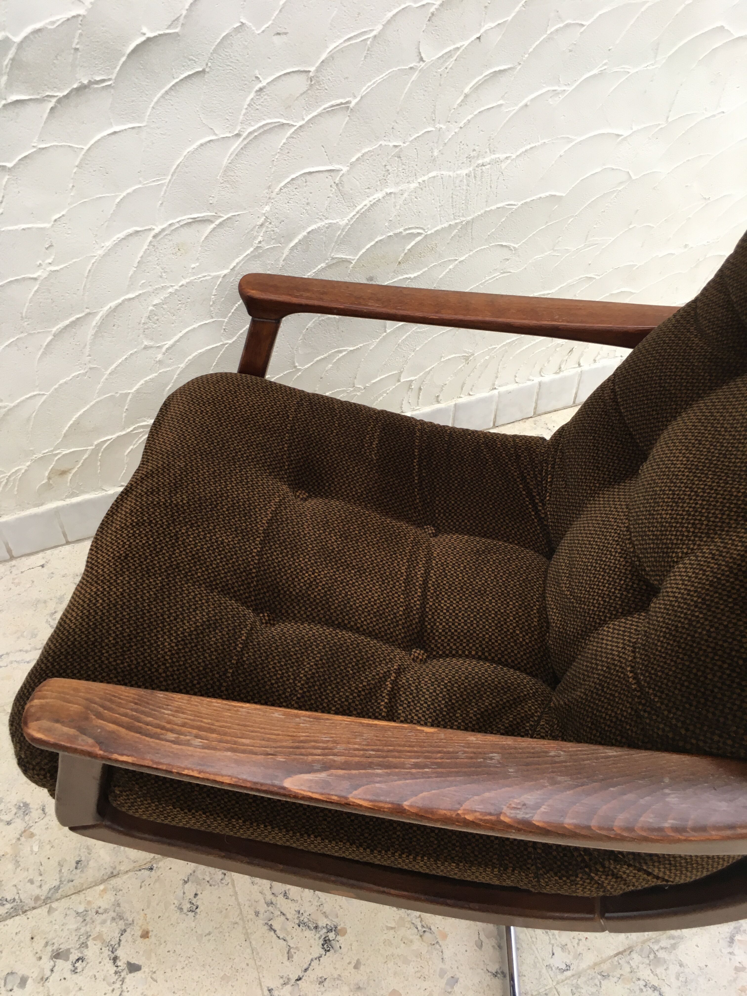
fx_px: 834
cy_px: 498
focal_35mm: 29
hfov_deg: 48.2
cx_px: 374
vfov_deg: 61.7
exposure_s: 1/33
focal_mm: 4.15
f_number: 2.2
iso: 40
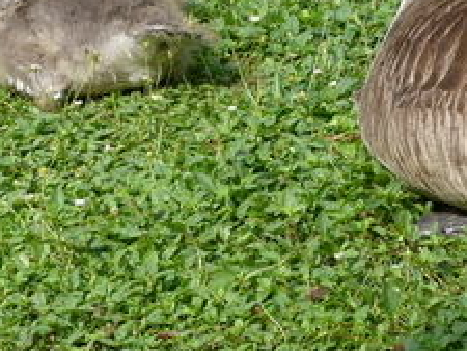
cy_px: -77
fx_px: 4765
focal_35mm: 353
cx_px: 247
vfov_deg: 4.2
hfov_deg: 5.6
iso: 80
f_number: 4.5
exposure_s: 1/200
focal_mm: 22.3
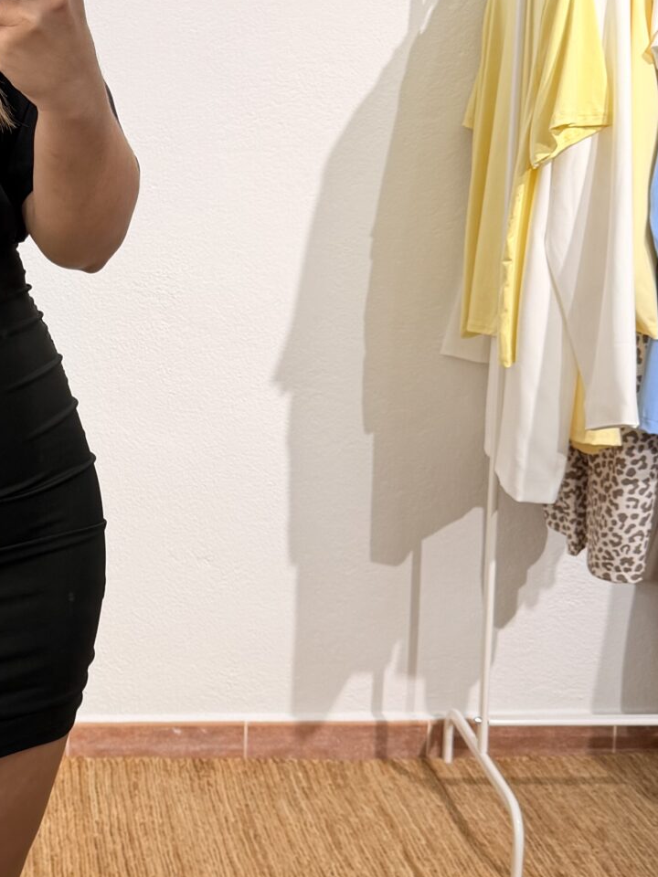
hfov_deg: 21.7
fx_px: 1622
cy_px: 522
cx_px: -66
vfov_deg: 30.2
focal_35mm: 64
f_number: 1.78
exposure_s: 1/100
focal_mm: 6.76
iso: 64
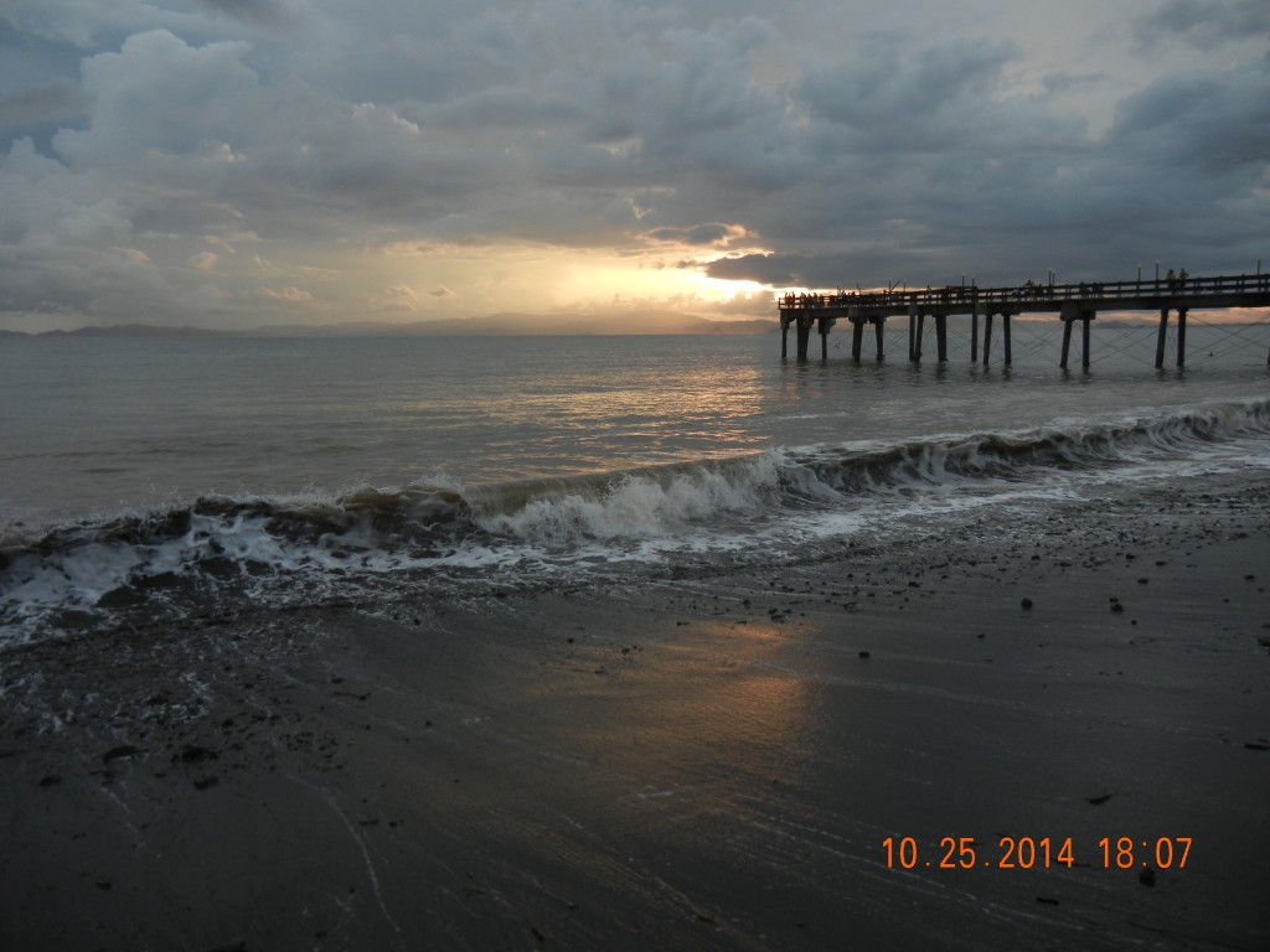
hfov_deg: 60.0
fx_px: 1101
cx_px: 635
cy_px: 476
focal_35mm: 30
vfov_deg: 46.8
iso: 160
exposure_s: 1/170
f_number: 3.5
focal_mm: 5.4
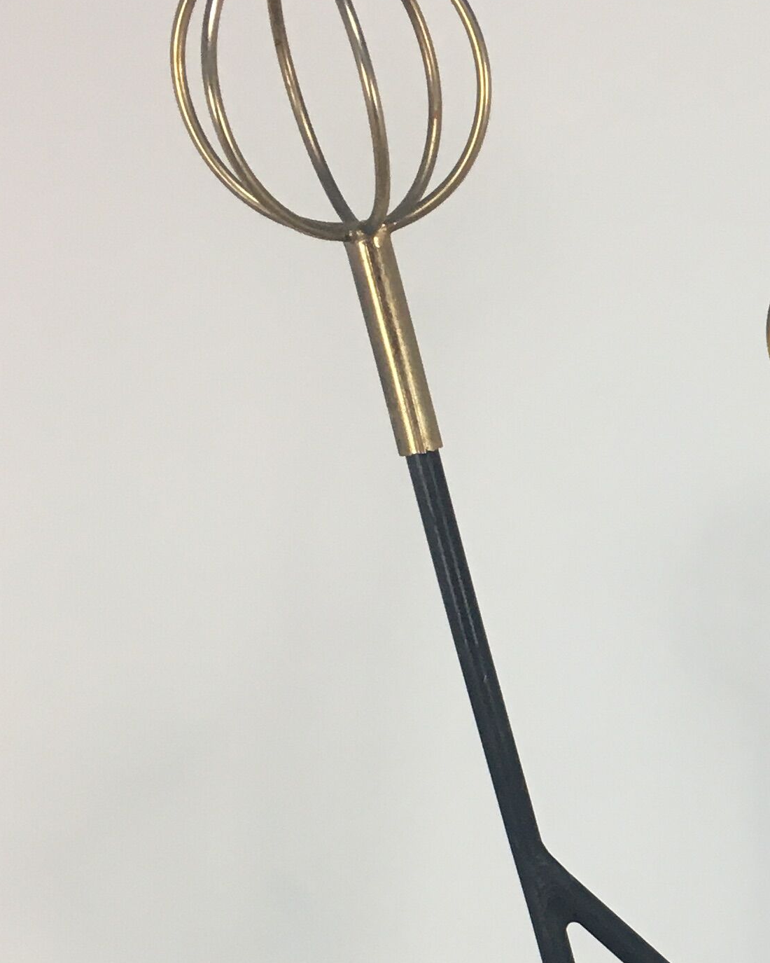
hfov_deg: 17.6
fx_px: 2364
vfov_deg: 22.3
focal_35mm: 83
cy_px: 931
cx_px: 944
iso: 25
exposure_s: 1/33
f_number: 2.2
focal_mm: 4.15
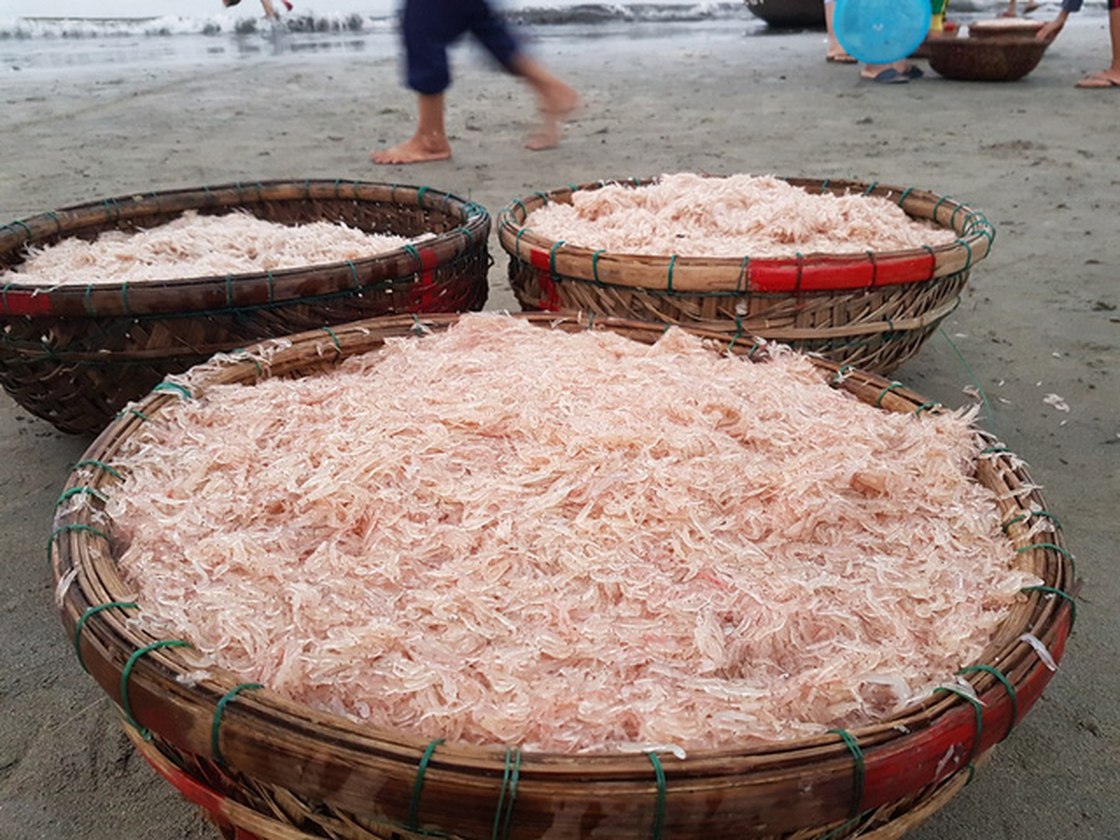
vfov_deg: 53.1
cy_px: 420
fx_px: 841
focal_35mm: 26
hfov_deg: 67.3
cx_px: 560
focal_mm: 4.2
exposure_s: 1/19
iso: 200
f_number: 1.7
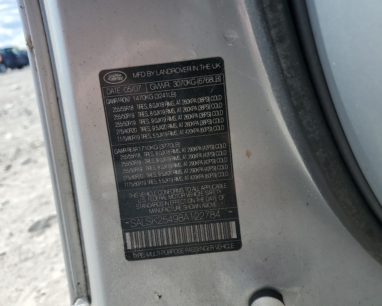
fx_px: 317
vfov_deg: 51.5
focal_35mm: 28
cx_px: 175
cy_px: 157
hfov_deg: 62.1
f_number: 1.5
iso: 50
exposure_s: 1/2500
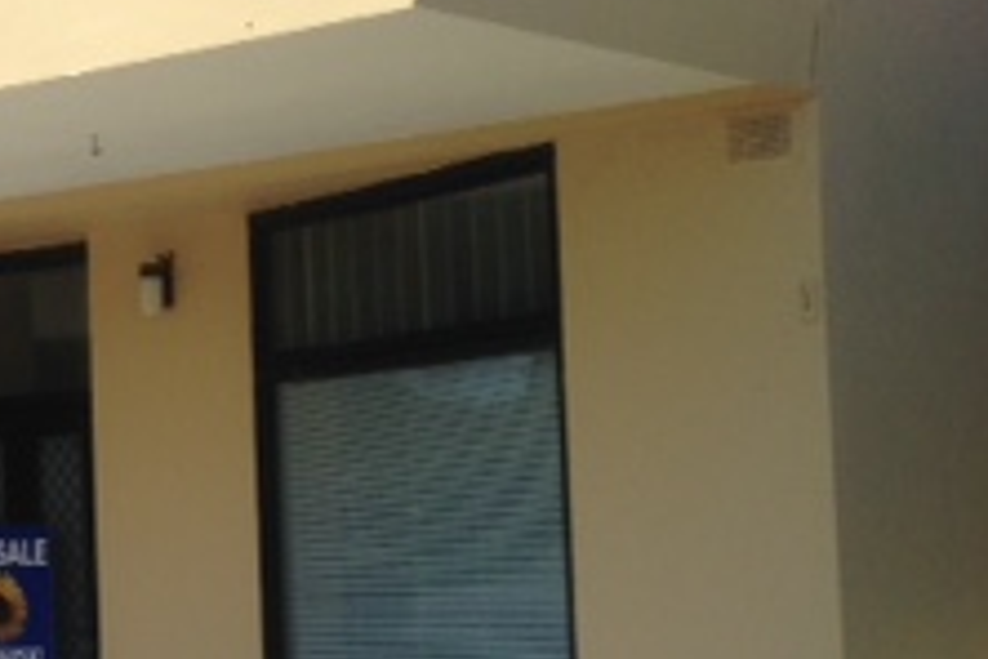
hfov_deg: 19.3
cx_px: -223
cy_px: 427
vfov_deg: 13.8
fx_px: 2717
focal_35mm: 99
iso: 50
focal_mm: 4.12
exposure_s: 1/1748
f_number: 2.4
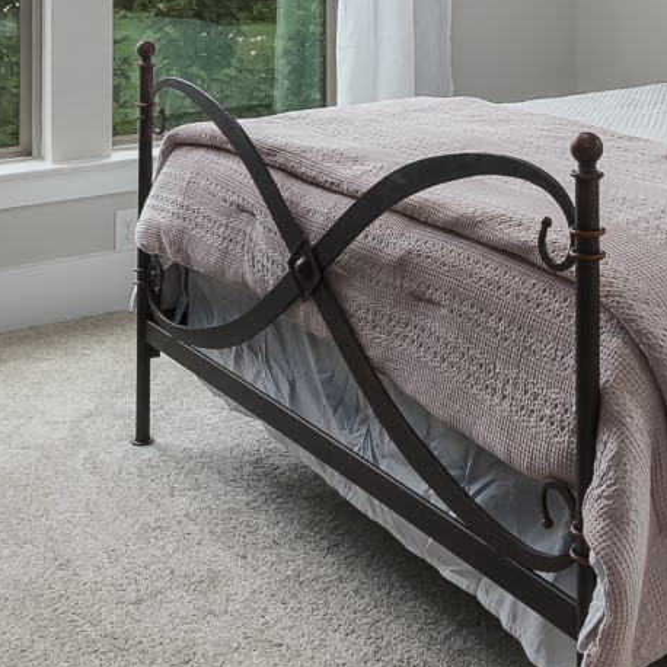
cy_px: -73
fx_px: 1243
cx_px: 417
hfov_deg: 29.9
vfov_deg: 27.4
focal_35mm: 57
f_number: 8
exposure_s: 1/8
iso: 400
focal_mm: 16
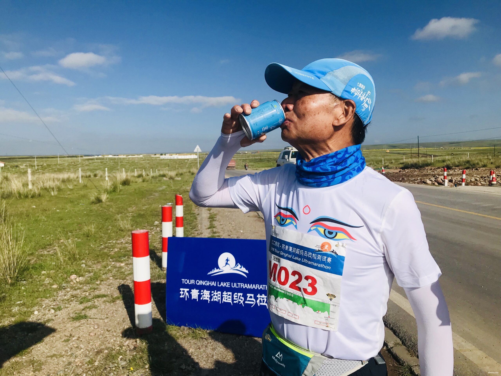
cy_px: 188
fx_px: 405
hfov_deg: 63.4
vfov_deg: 49.7
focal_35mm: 28
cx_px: 250
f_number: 1.8
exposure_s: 1/5319
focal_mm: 3.99
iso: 20
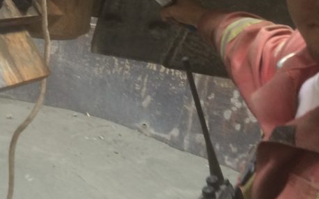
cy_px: -66
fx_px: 600
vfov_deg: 17.6
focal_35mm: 69
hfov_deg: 28.2
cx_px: 10
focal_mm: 4.15
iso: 32
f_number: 2.2
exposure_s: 1/30
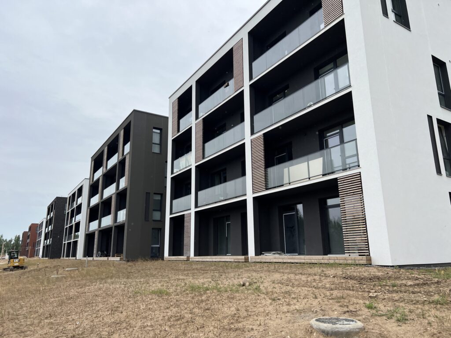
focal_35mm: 26
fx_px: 339
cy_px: 169
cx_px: 226
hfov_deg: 67.3
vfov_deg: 53.1
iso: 50
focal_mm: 5.7
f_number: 1.5
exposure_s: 1/3356
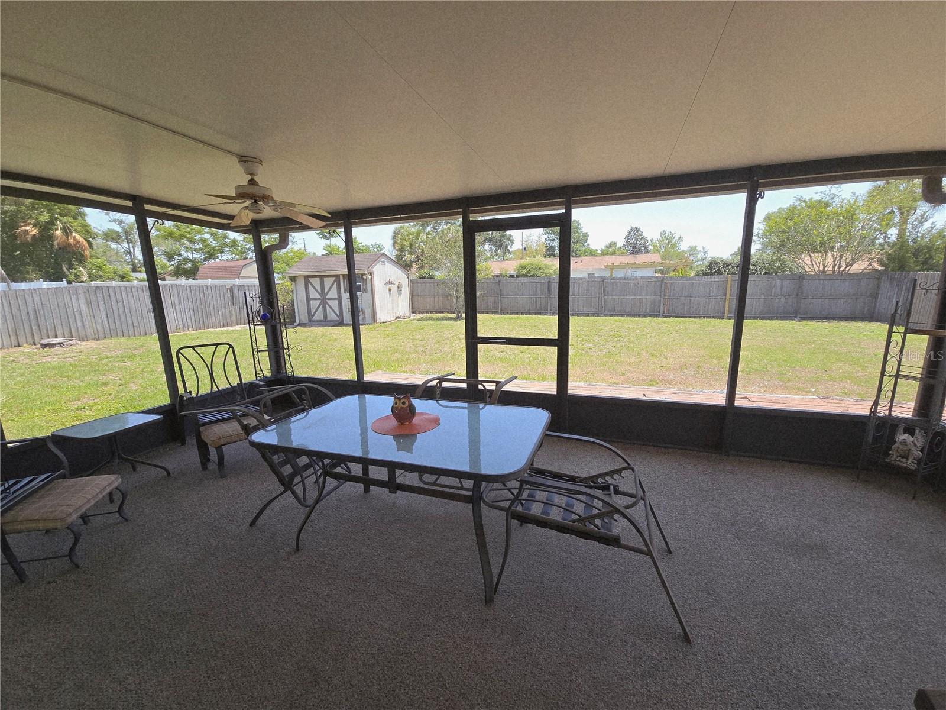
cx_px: 473
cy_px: 355
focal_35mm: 13
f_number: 2.2
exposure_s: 1/769
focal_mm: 2.2
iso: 80
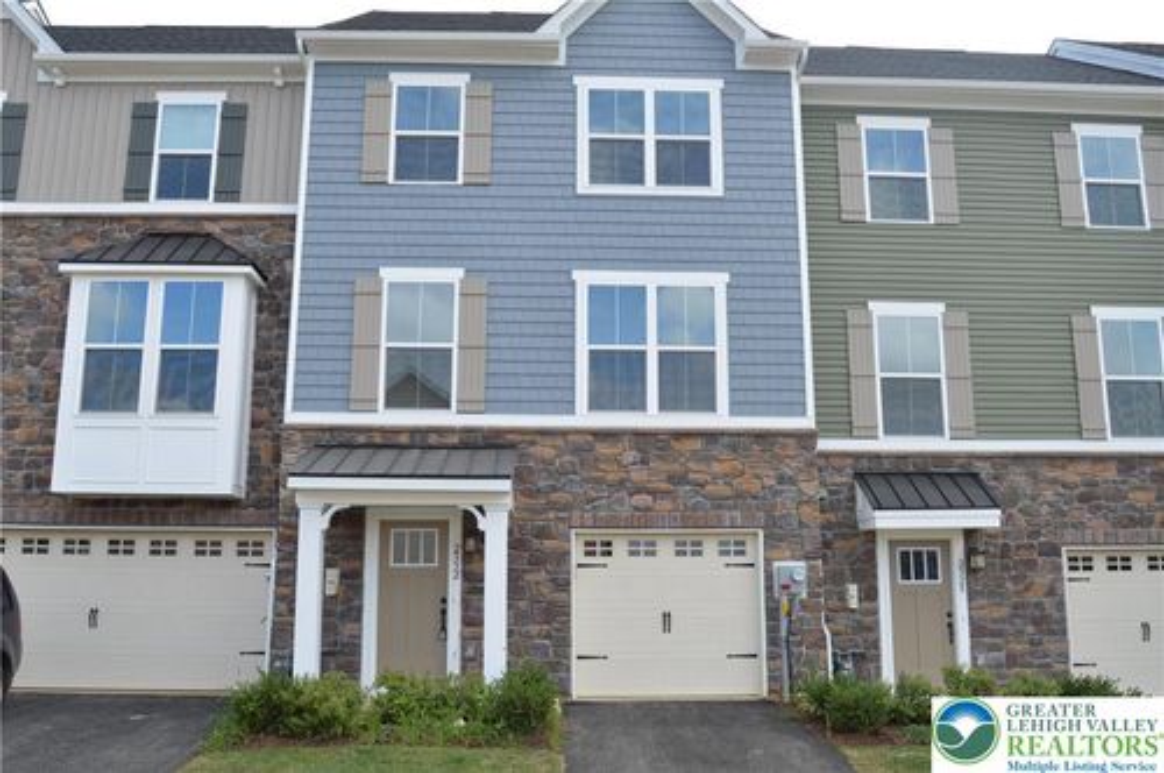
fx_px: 1066
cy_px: 386
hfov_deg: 57.3
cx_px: 582
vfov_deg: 39.9
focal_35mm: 33
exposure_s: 1/320
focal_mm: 22
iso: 400
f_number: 9
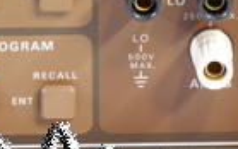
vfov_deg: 1.7
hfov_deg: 2.7
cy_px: -38
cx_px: 19
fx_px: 5133
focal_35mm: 791
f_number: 8
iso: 200
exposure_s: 1/1.3
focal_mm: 130
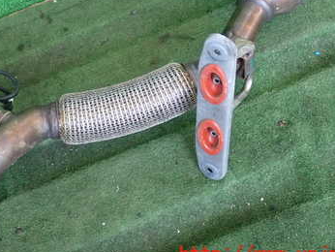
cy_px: 49
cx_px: 107
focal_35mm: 71
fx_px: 688
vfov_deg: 20.5
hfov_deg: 27.2
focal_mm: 7.31
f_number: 2.8
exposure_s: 1/125
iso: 500
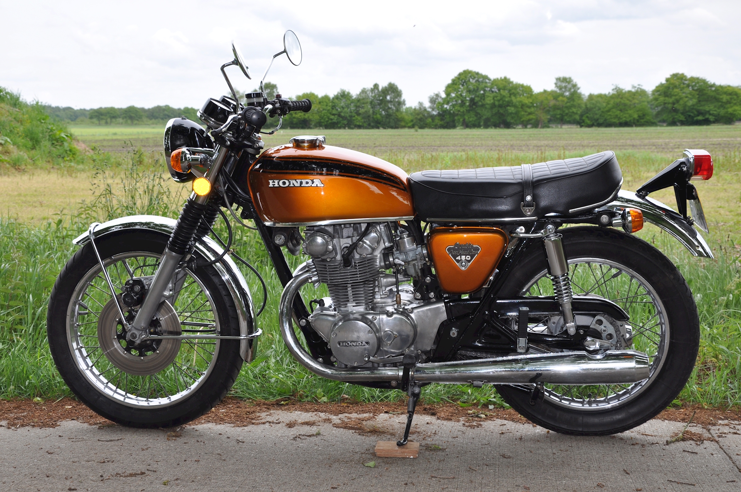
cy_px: 246
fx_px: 1233
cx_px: 370
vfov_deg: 22.6
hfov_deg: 33.4
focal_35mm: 60
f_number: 9
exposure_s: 1/200
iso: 200
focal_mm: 40
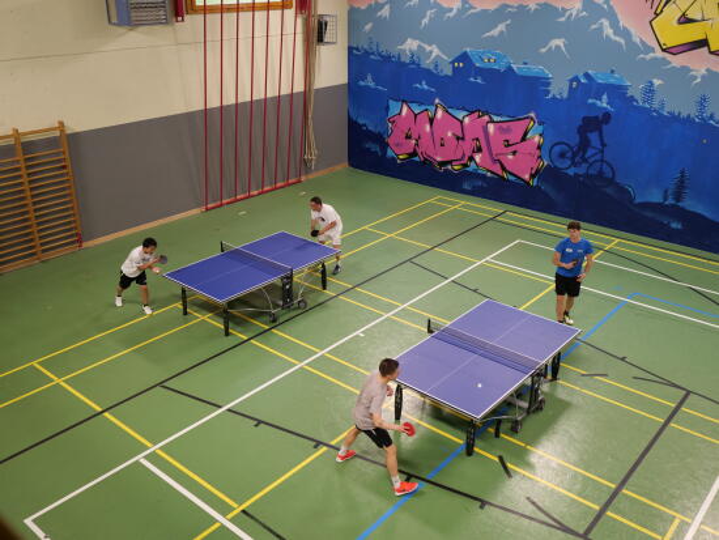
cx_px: 360
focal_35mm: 32
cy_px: 270
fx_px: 665
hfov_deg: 56.8
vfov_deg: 44.2
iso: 400
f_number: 1.4
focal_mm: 16
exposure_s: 1/160
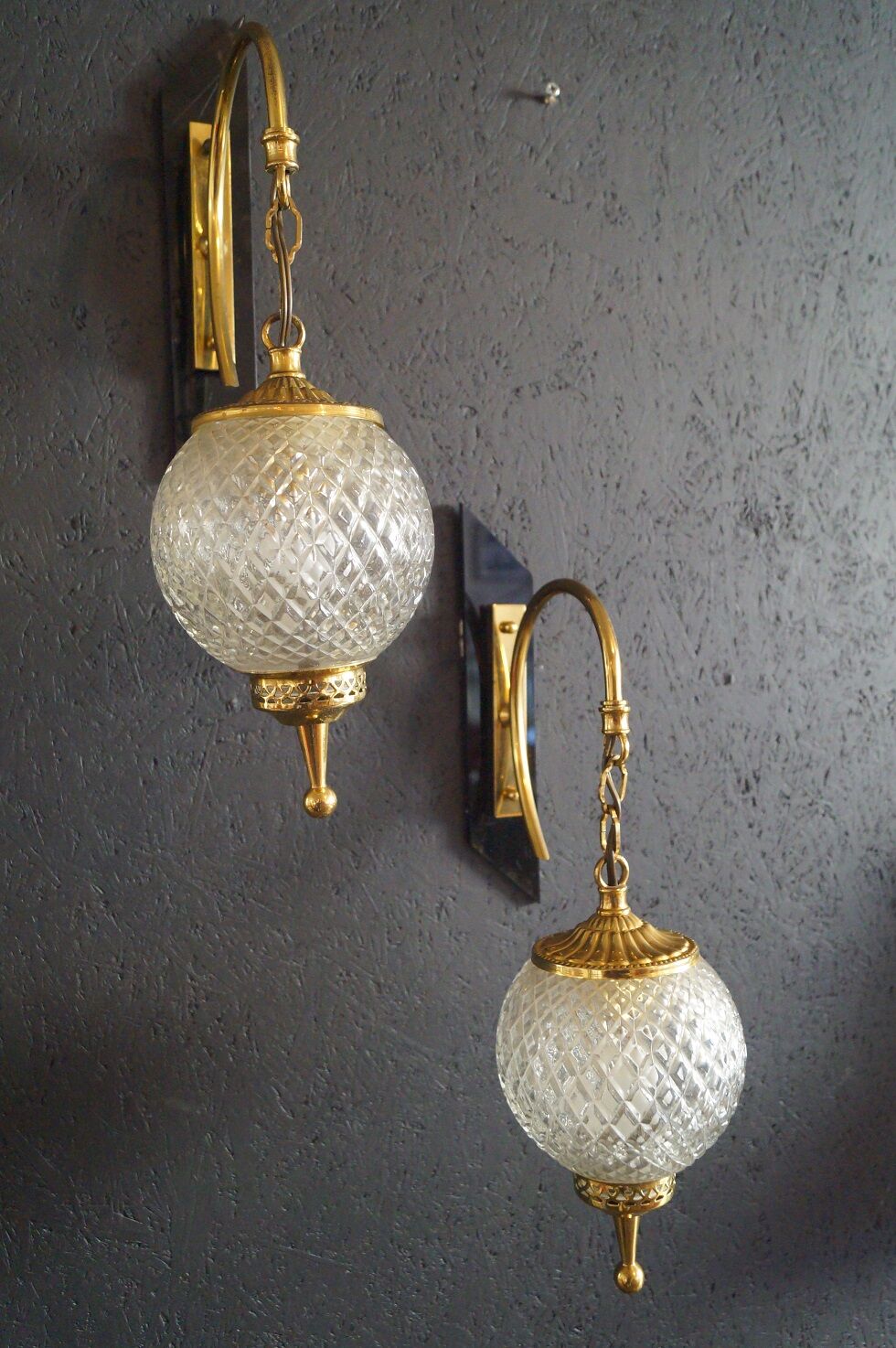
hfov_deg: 43.5
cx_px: 448
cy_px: 674
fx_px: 1122
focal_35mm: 30
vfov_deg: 62.0
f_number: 4
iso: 2500
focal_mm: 20
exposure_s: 1/60
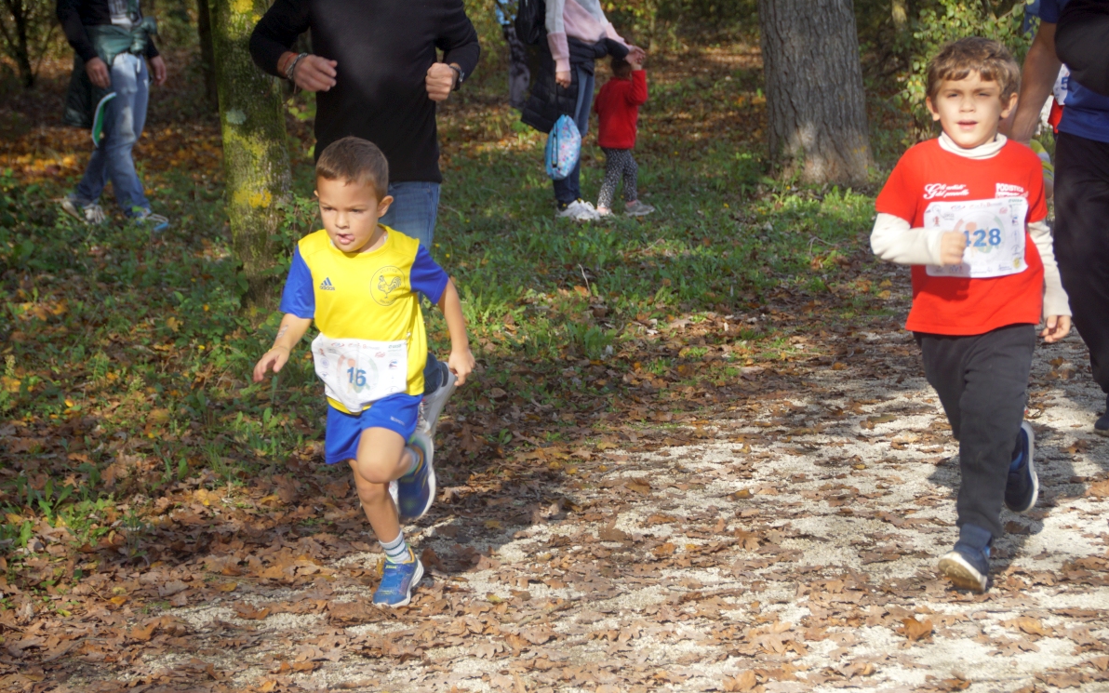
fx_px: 3491
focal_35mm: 116
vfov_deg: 11.3
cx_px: 552
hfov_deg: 18.0
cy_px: 370
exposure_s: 1/320
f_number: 5.6
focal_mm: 75
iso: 160
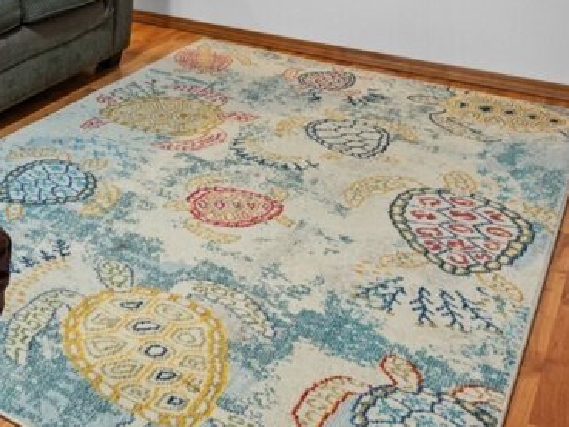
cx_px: 23
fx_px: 839
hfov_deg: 34.6
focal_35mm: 51
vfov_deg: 23.2
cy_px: -209
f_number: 8
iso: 400
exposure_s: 1/3
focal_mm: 14
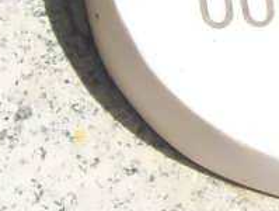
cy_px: -113
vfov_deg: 4.4
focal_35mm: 337
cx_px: 550
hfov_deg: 5.7
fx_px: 2721
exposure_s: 1/466
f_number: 6
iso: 80
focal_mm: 9.4
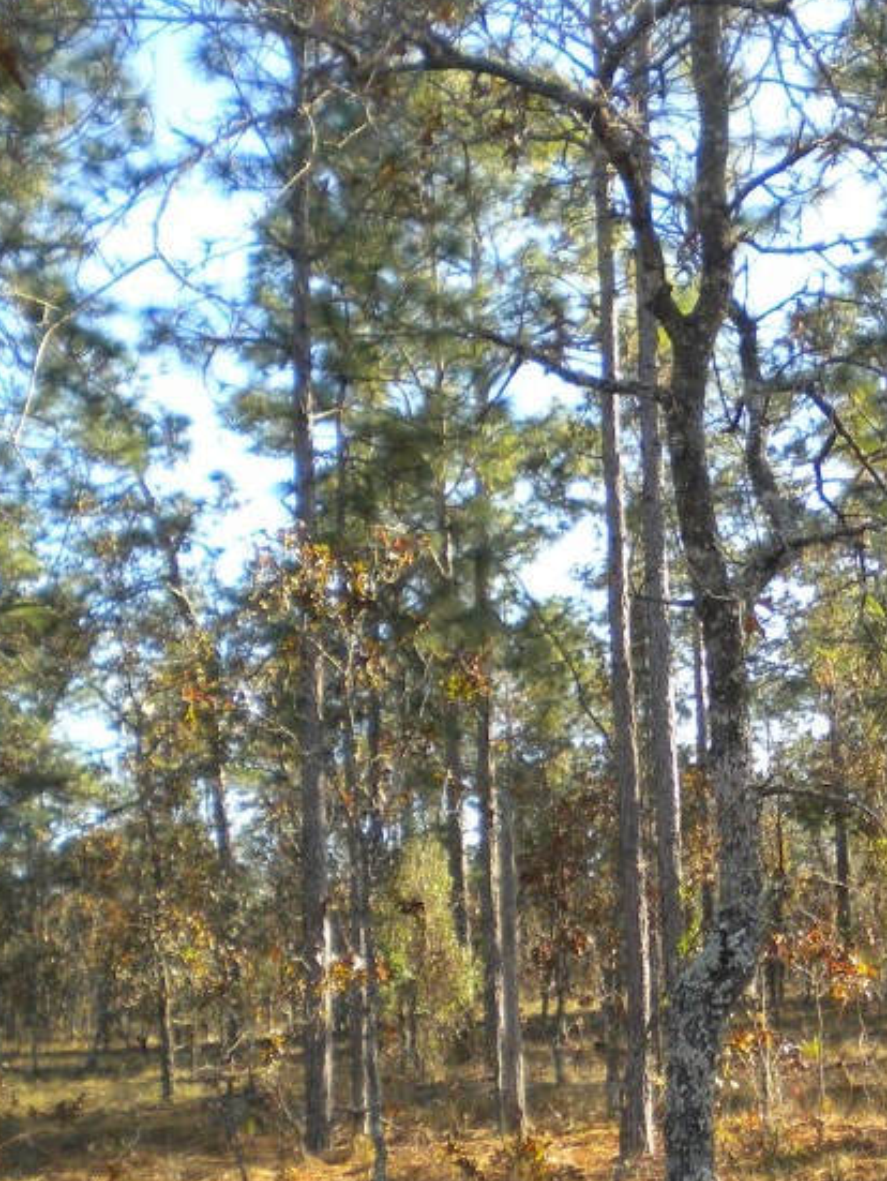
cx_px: 739
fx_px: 2218
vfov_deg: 29.5
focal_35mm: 65
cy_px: 808
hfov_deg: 22.2
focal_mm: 6.3
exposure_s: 1/425
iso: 171
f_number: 3.1
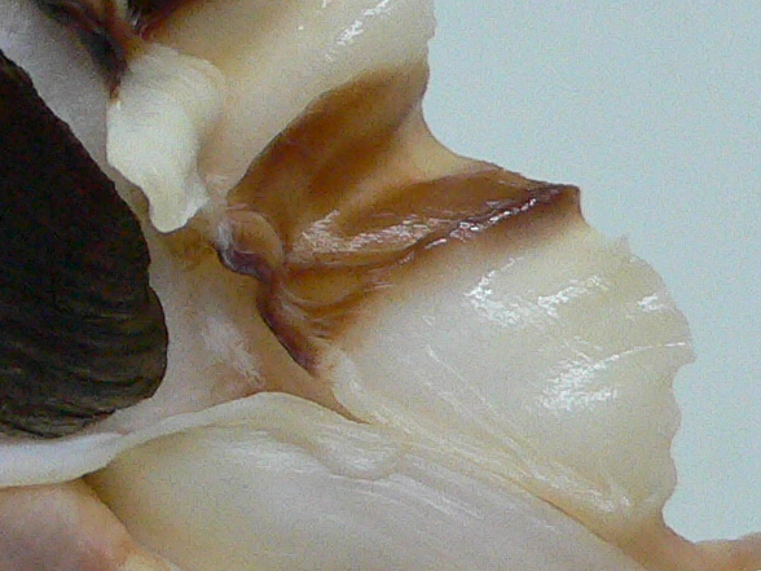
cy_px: 289
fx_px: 2638
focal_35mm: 120
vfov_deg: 12.3
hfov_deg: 15.5
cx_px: -277
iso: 200
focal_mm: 4.6
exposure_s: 1/50
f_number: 2.8
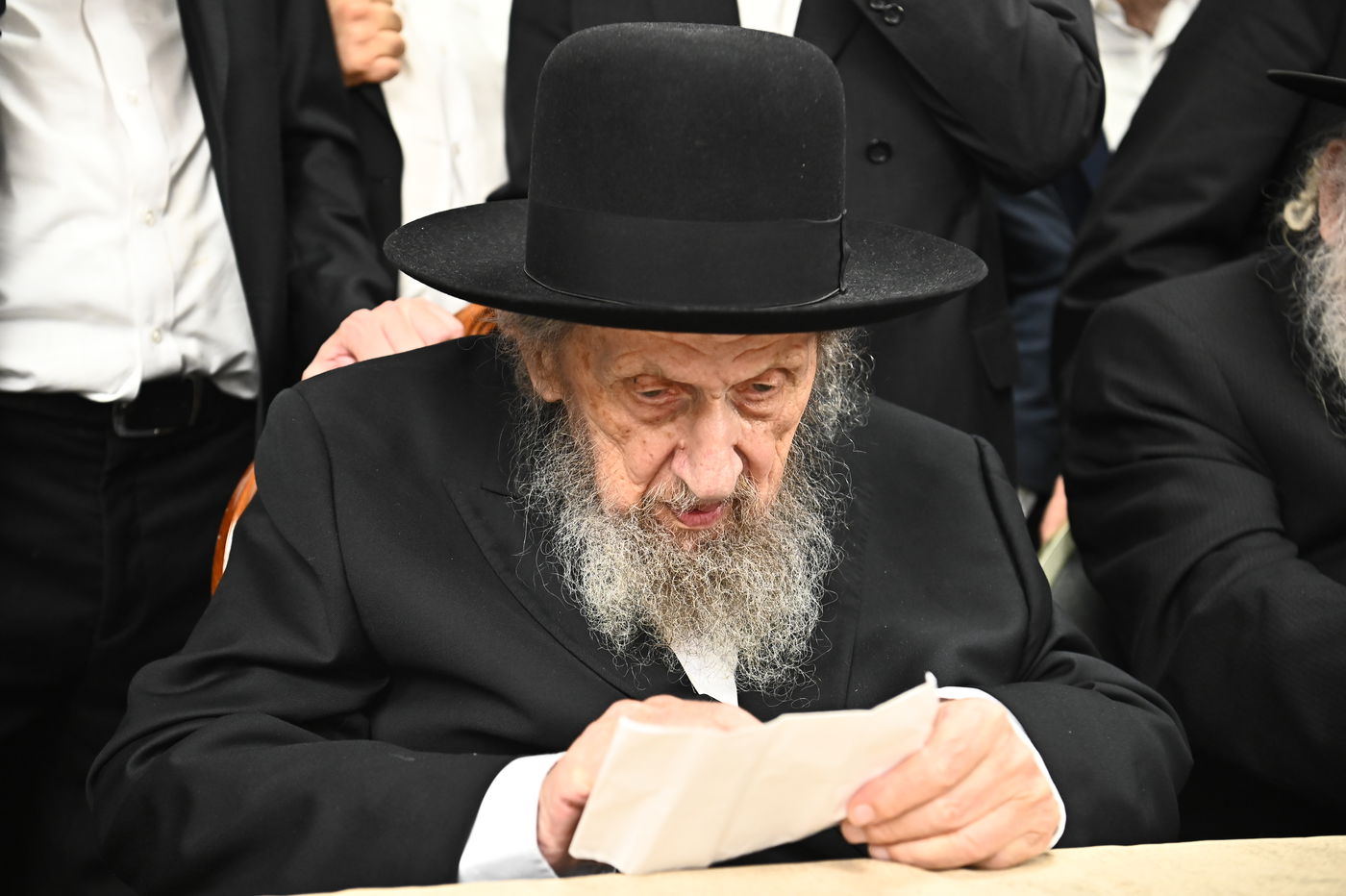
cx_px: 673
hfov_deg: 38.2
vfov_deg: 26.0
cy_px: 448
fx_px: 1943
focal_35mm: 52
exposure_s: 1/200
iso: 3200
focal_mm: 52
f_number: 4
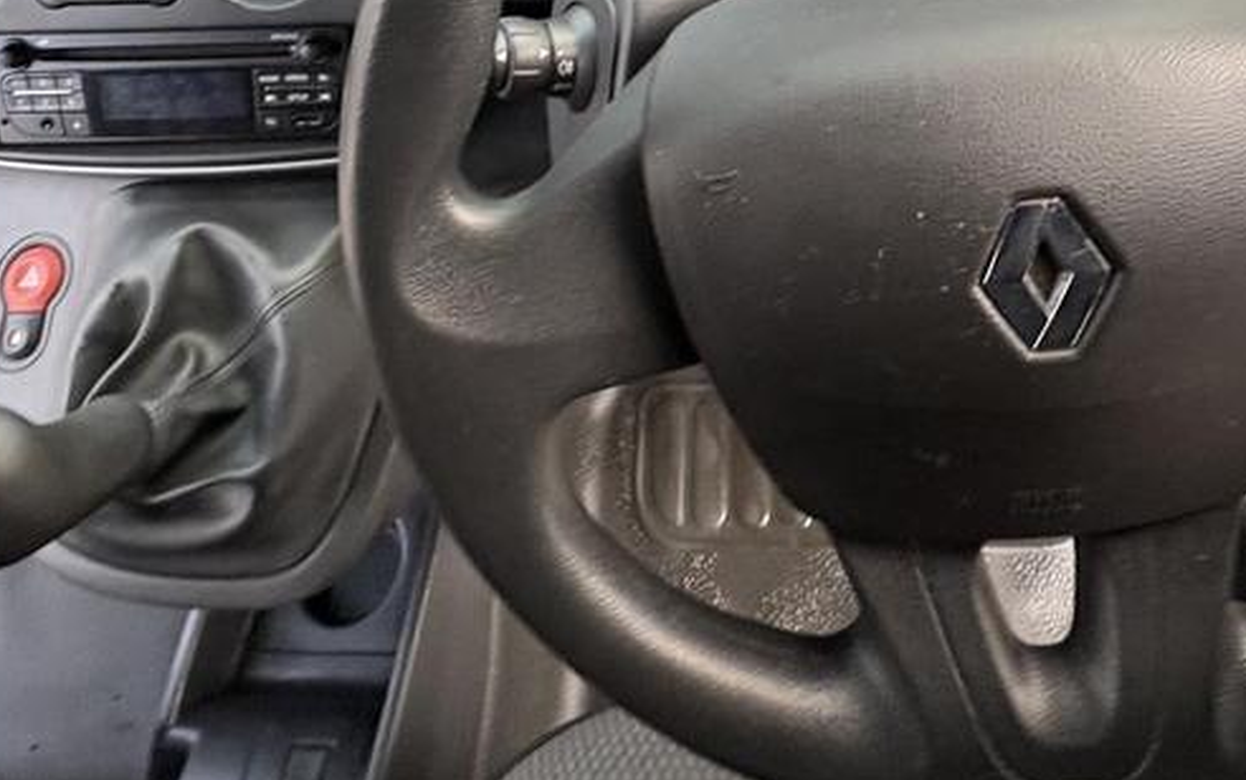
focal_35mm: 27
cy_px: -58
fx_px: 917
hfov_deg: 68.1
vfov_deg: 38.8
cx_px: 696
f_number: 2.2
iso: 320
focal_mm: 2.22
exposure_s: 1/60
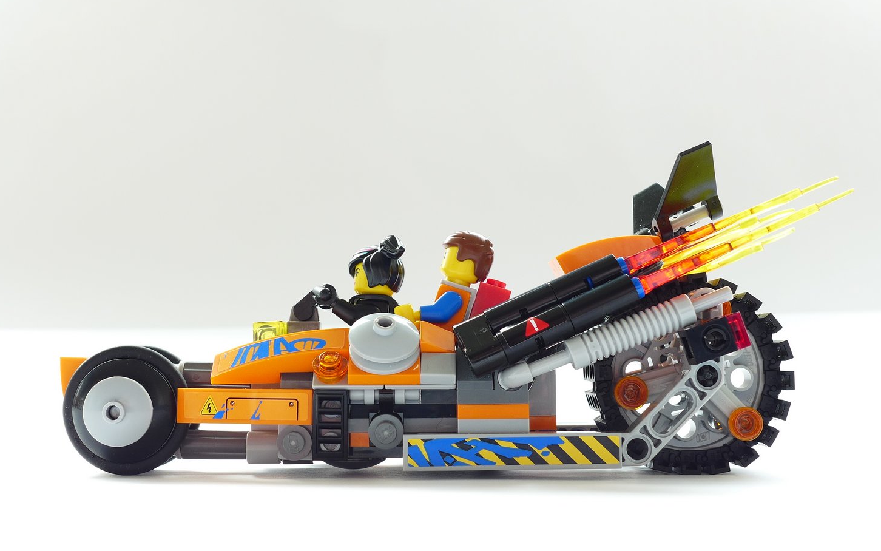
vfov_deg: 24.4
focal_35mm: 53
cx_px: 443
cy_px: 288
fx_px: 1273
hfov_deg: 38.2
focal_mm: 9.8
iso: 100
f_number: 3.5
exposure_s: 1/20
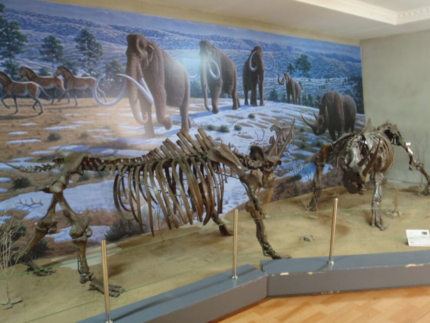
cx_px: 215
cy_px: 162
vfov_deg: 49.8
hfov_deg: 63.4
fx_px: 348
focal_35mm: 28
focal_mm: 5
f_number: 3.5
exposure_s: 1/4
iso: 400
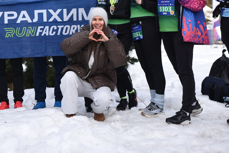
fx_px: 446
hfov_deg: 28.3
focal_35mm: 70
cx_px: 48
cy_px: 8
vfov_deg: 19.1
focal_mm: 35
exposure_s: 1/640
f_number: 1.8
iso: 100
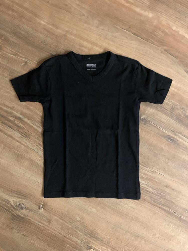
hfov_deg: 53.1
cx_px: 94
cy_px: 126
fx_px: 188
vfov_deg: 67.3
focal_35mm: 26
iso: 800
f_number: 1.8
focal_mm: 4.25
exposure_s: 1/25
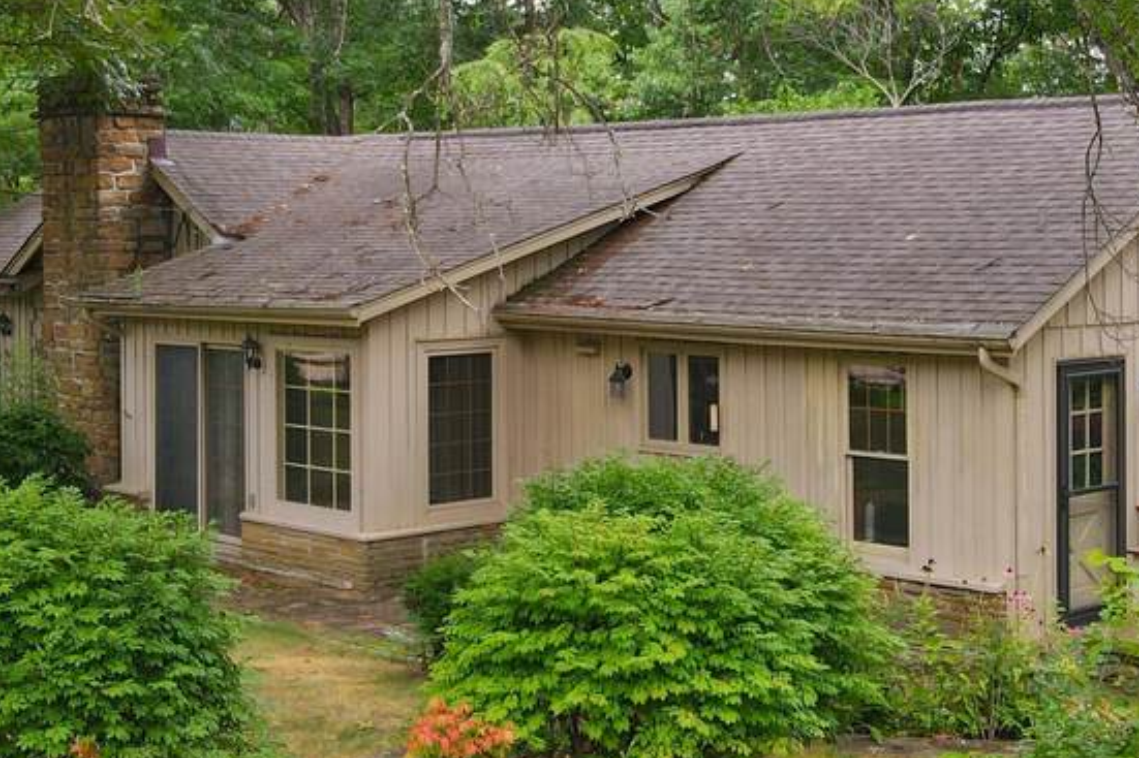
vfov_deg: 23.2
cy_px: 225
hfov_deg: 34.5
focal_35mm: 58
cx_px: 639
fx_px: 1834
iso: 100
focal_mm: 4.5
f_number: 2.8
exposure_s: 1/125
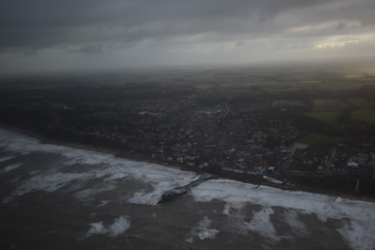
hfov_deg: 54.4
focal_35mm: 35
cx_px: 188
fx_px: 365
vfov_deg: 37.9
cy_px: 125
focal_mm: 35
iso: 200
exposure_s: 1/3200
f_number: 2
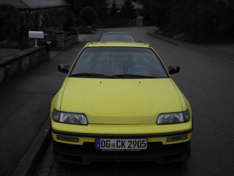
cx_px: 117
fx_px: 257
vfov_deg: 37.7
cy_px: 88
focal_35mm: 38
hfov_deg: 49.0
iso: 100
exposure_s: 1/200
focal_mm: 6.2
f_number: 2.8
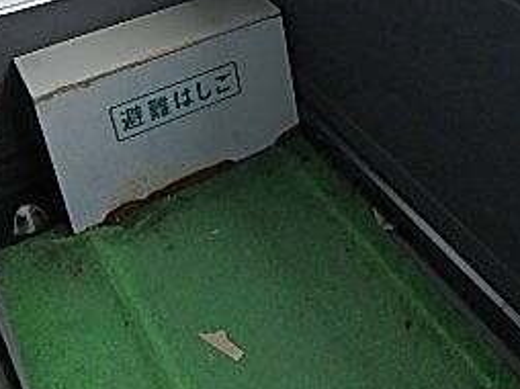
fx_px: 795
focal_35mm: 53
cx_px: 575
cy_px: -84
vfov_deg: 24.7
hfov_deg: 31.9
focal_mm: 3.7
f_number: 3.5
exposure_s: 1/60
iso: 160
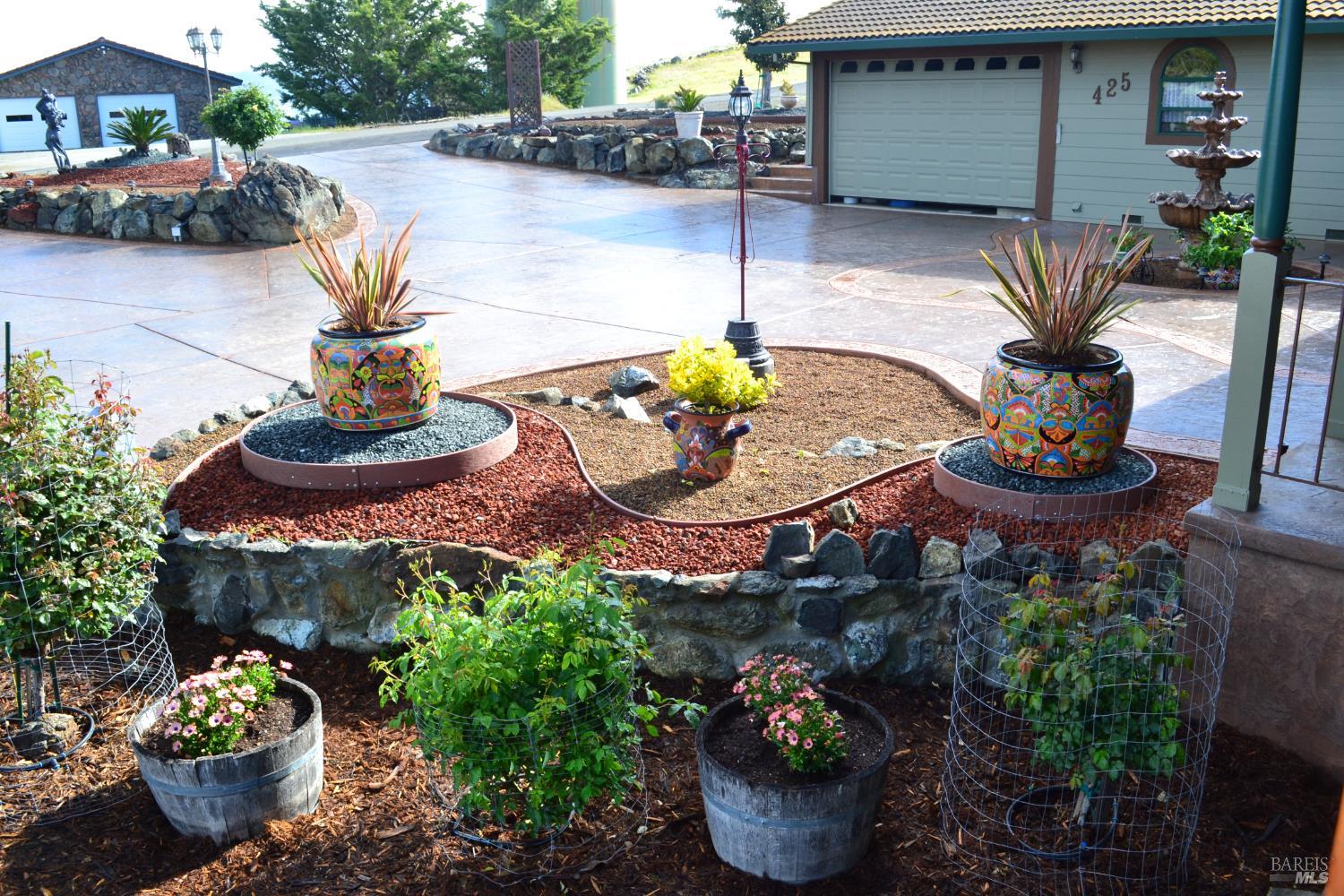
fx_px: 1120
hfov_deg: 61.9
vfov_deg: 43.6
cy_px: 448
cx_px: 672
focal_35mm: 30
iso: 400
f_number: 9
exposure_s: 1/160
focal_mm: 20
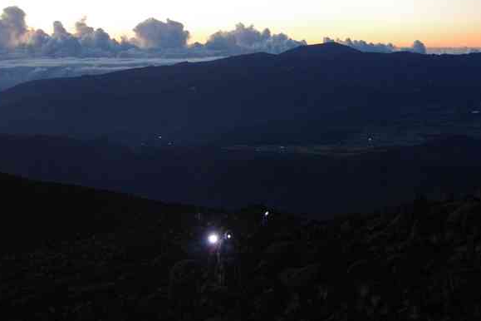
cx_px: 350
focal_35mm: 70
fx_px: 930
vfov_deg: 19.6
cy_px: 157
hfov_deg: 28.6
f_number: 4
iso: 3200
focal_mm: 26.9
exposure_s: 1/6
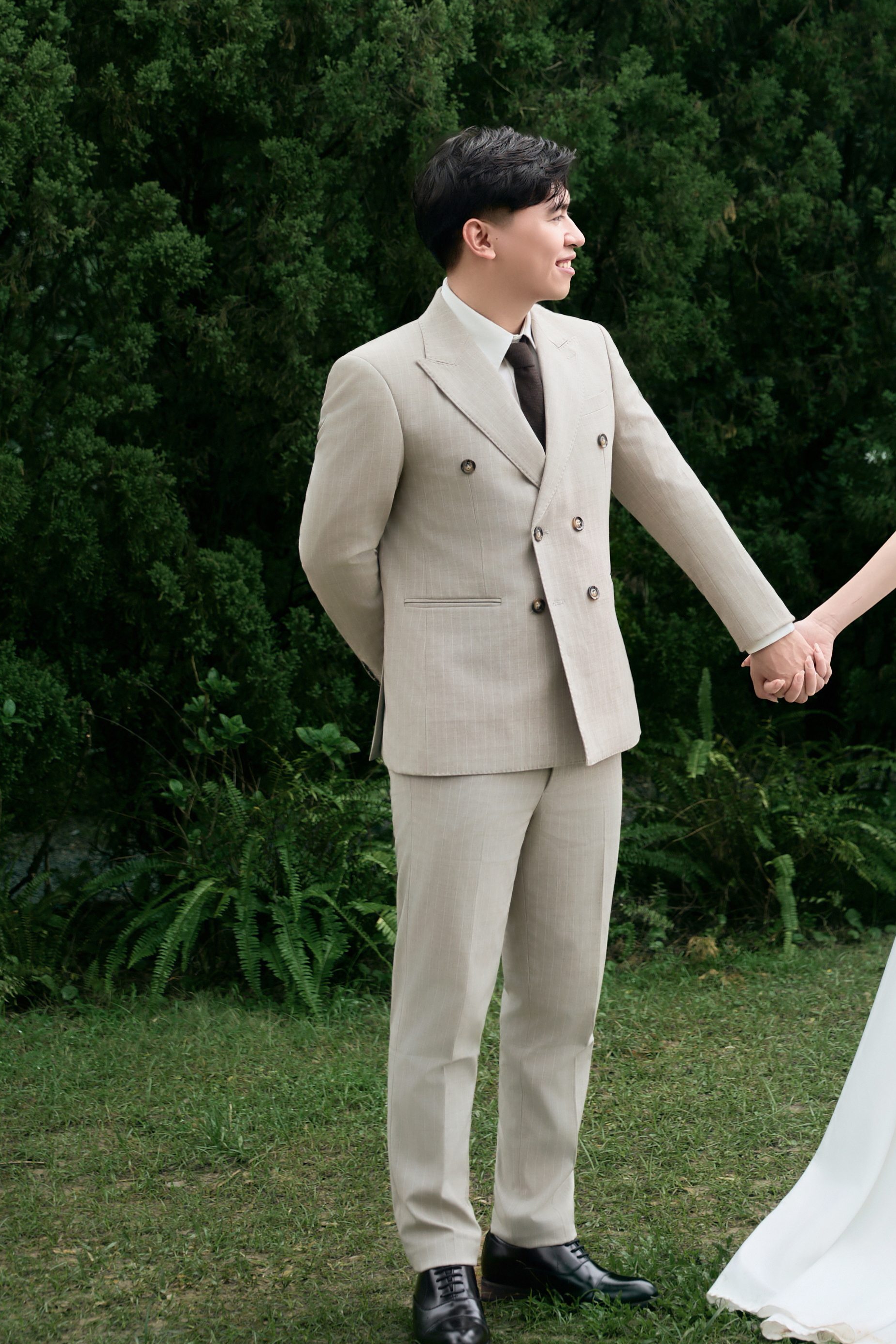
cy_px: 76
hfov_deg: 13.6
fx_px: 3692
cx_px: 887
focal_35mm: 99
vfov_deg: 20.1
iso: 200
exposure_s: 1/320
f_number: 3.5
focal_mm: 46.9
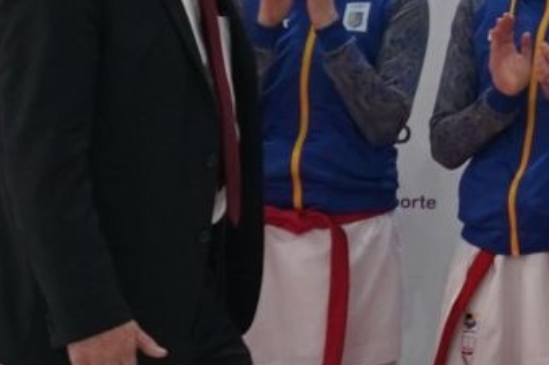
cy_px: -57
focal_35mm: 277
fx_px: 4222
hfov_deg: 6.9
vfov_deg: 4.9
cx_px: 1455
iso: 800
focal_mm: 35
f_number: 2.8
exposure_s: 1/250
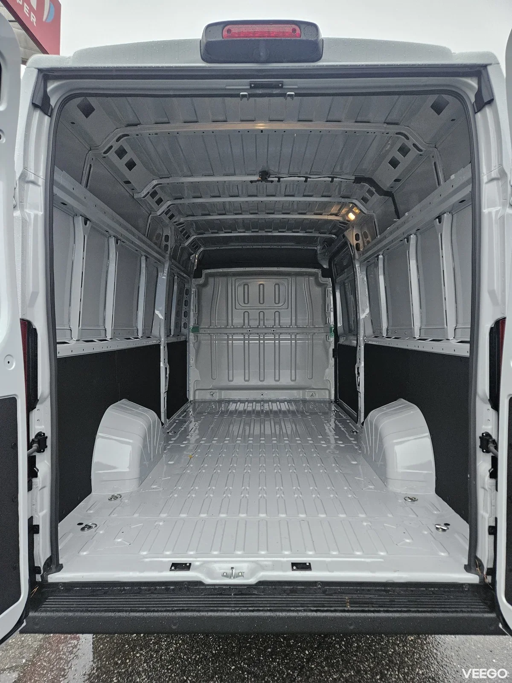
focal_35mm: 23
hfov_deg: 58.9
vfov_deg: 73.9
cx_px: 256
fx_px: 454
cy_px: 342
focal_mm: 5.4
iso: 640
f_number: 1.8
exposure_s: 1/200
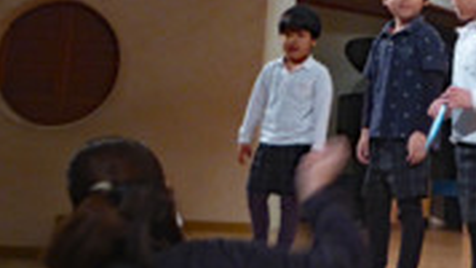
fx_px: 757
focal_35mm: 60
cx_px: 463
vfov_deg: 20.0
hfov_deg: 32.4
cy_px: 91
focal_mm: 4.9
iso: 400
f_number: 3.3
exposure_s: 1/30
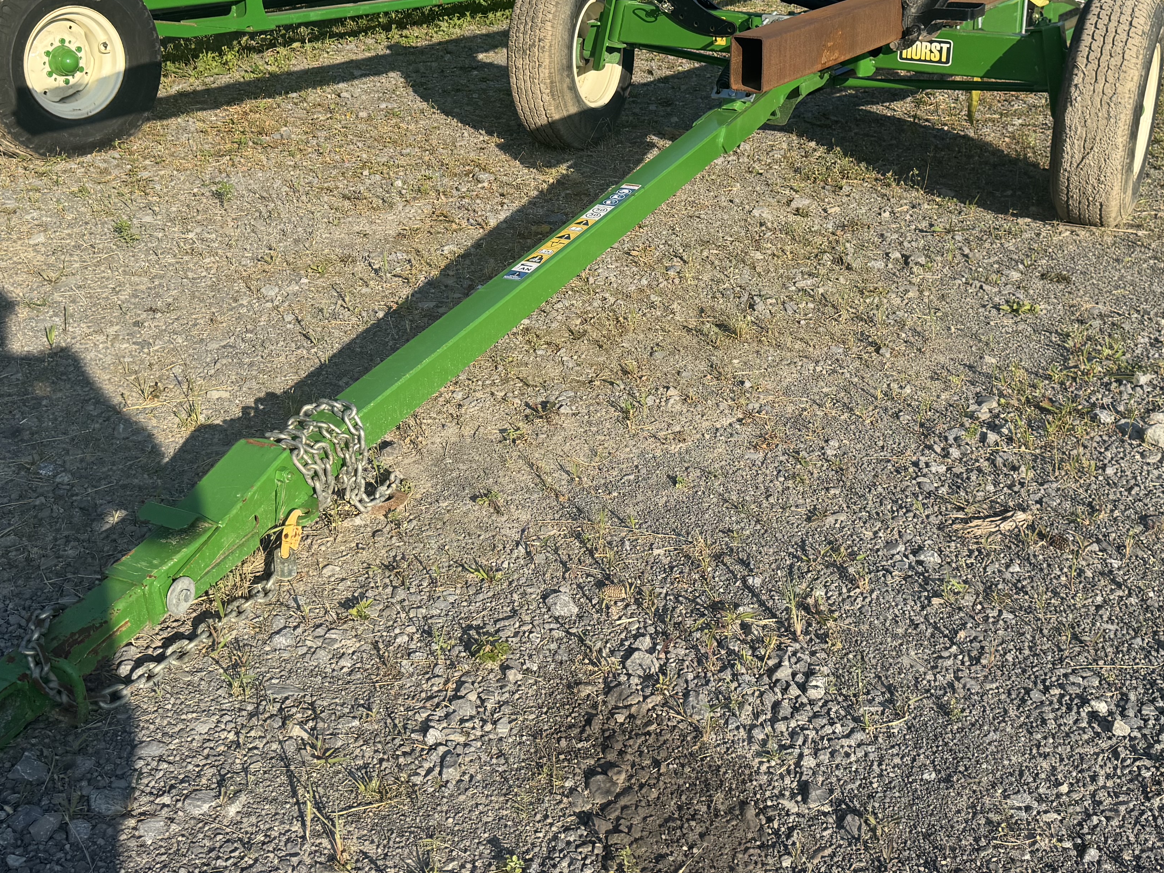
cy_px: 234
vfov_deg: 33.8
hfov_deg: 44.7
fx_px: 1412
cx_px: 640
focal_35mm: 42
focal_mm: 6.76
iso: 80
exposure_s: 1/3247
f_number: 1.78
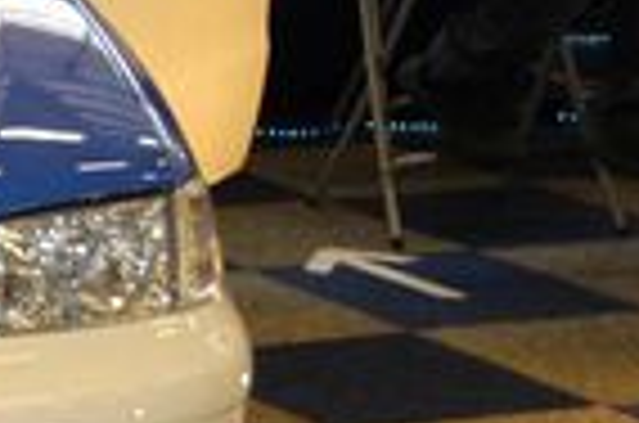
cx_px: -567
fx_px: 2998
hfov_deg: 11.2
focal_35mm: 169
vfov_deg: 8.0
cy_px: 36
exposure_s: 1/20
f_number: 4.5
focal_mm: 25
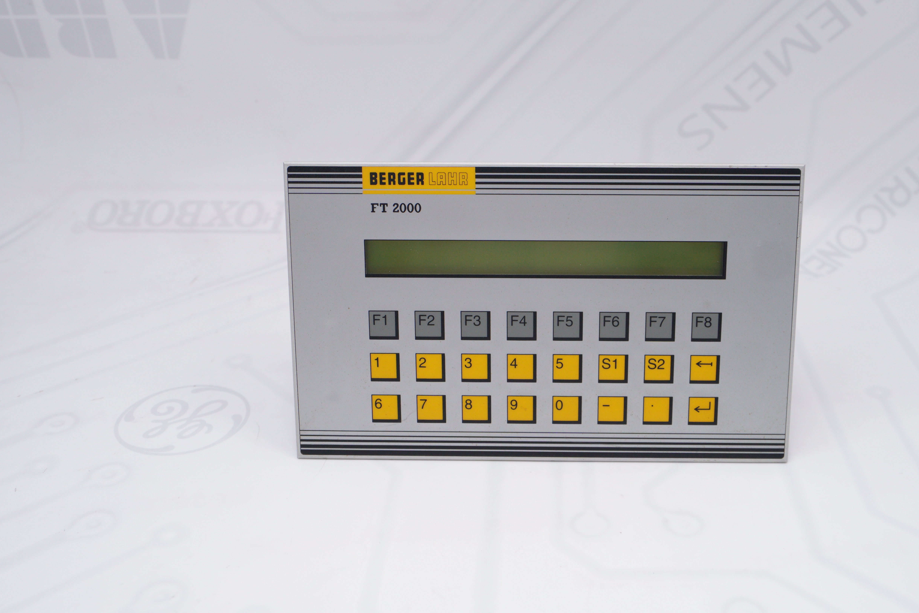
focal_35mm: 39
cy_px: 307
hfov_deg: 49.8
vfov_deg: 34.5
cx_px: 537
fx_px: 986
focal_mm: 21
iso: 320
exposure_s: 1/160
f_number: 4
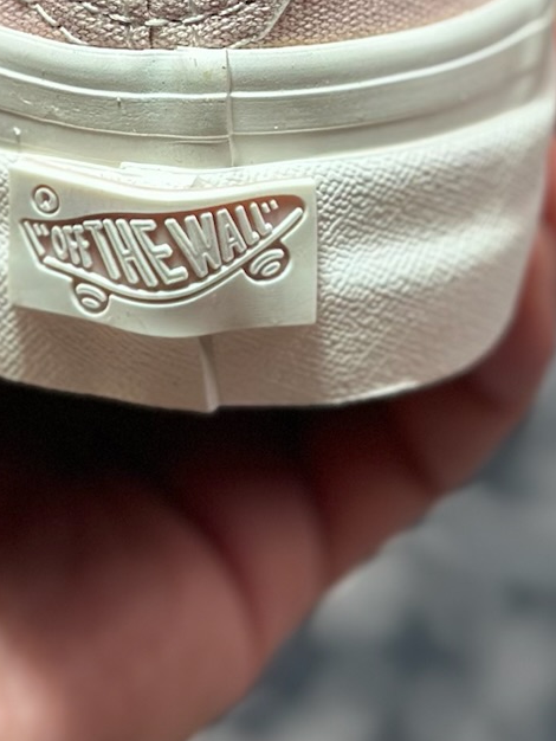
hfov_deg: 9.5
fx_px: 3360
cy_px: -156
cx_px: 179
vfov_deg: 12.3
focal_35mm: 157
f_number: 1.78
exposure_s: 1/426
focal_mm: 6.86
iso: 80
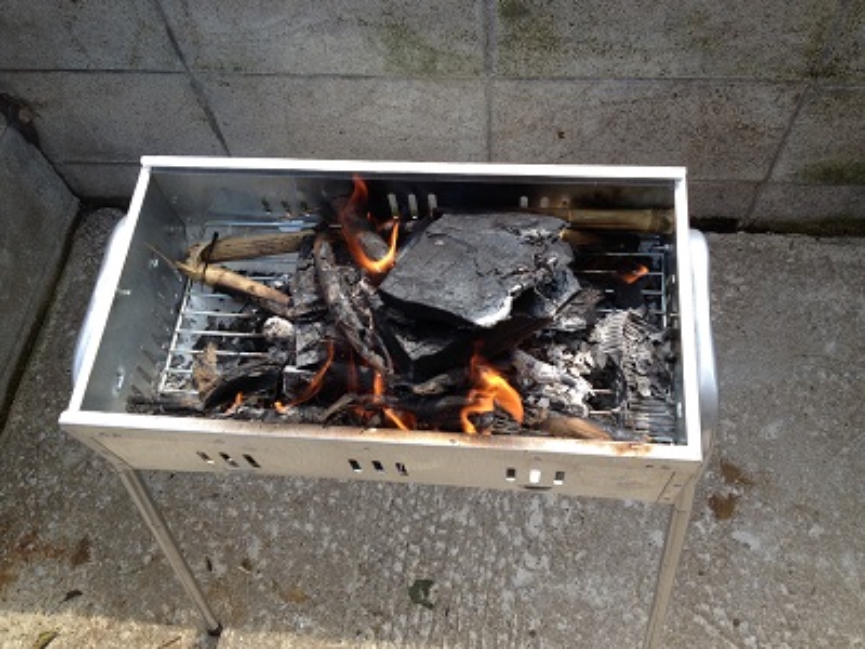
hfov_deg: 52.6
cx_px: 432
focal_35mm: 35
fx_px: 875
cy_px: 324
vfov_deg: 40.7
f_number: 2.4
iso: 50
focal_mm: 4.28
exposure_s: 1/445
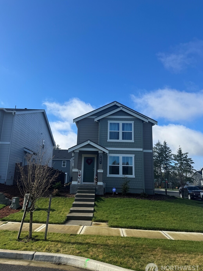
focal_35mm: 25
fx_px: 195
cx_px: 99
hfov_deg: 54.9
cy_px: 137
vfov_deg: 69.4
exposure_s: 1/3413
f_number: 1.78
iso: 80
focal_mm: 6.76
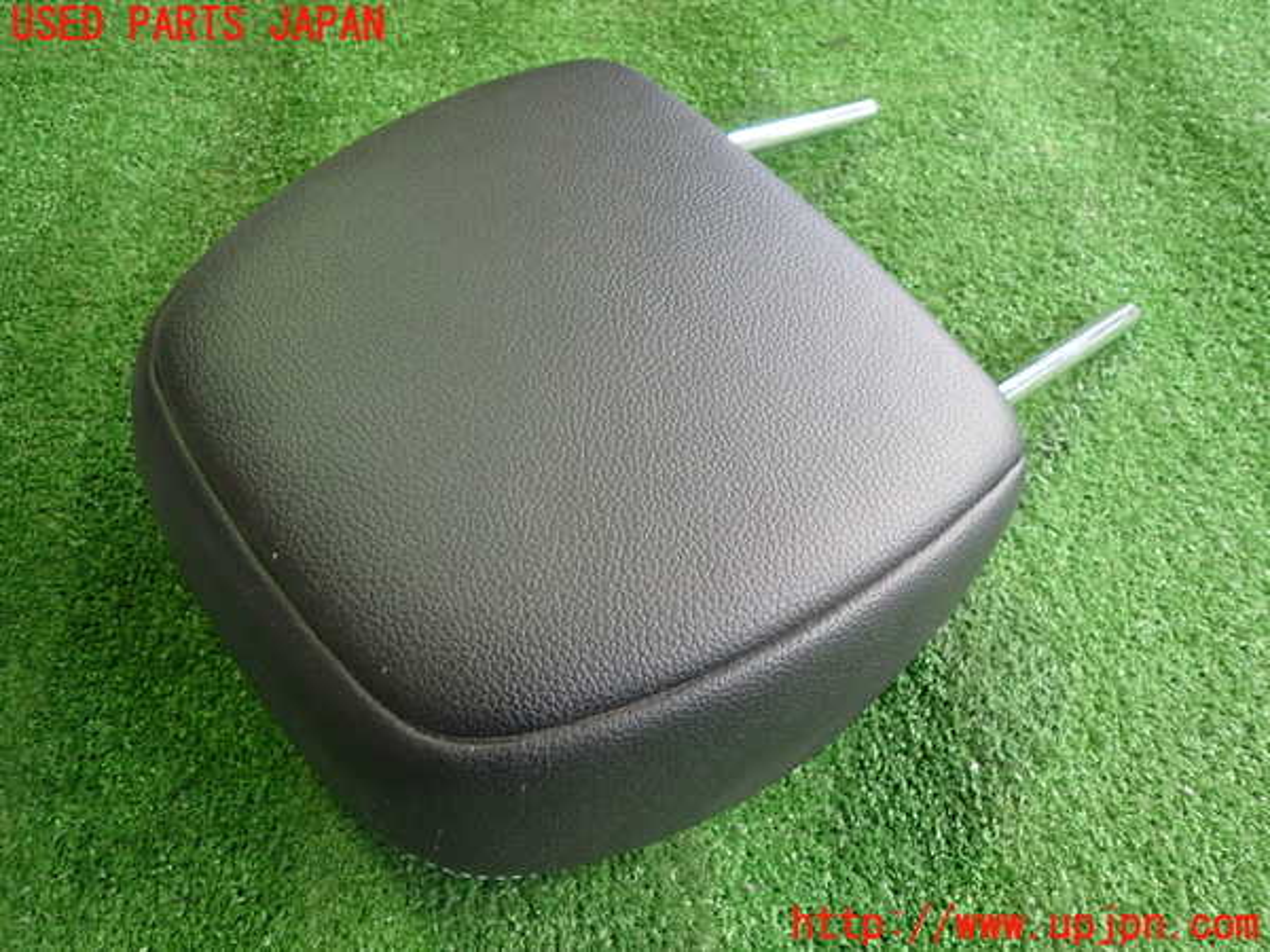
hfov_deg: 69.4
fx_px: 917
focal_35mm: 25
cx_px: 635
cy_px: 476
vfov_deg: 54.9
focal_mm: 4.5
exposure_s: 1/60
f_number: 2
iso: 400
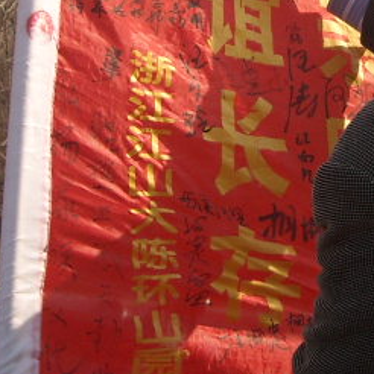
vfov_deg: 13.3
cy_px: -5
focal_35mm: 129
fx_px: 1577
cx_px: 420
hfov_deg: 13.2
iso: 64
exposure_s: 1/184
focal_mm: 5.7
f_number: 5.6
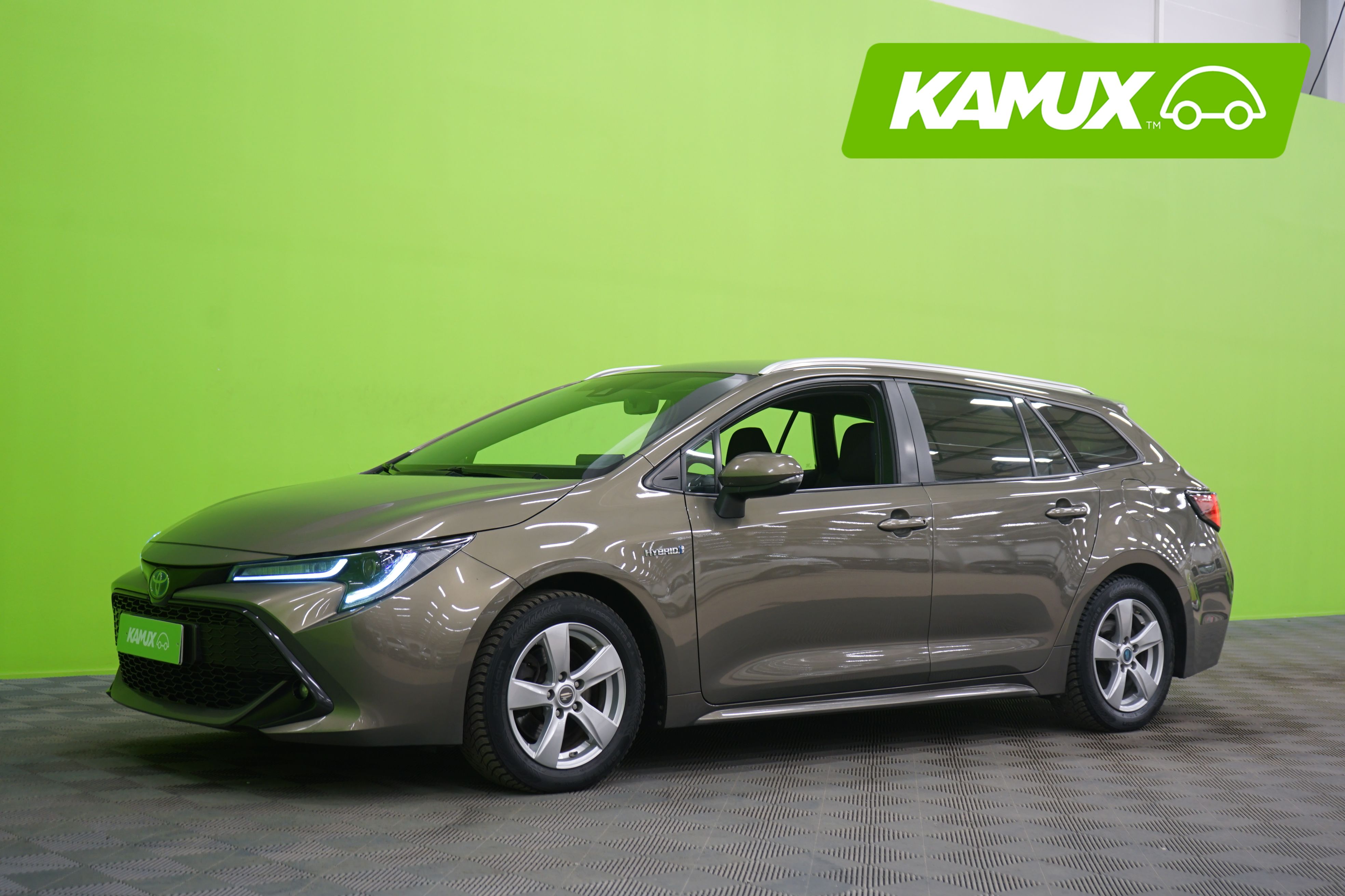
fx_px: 1831
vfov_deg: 27.5
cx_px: 672
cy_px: 448
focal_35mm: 49
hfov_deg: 40.3
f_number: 4.5
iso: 400
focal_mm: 49
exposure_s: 1/8
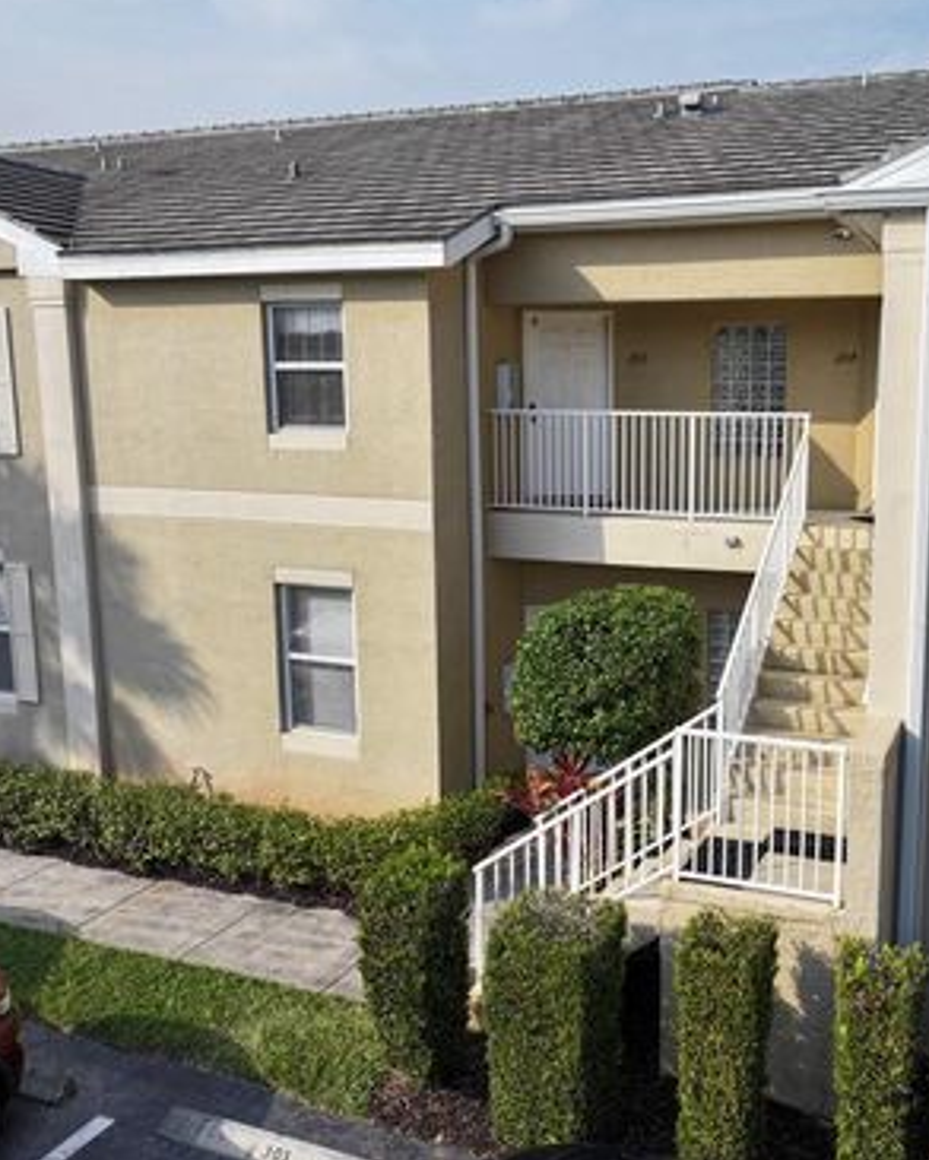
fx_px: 1099
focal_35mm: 32
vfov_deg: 55.6
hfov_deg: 44.8
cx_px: 653
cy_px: 572
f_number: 2.8
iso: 100
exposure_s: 1/2000
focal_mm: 12.29
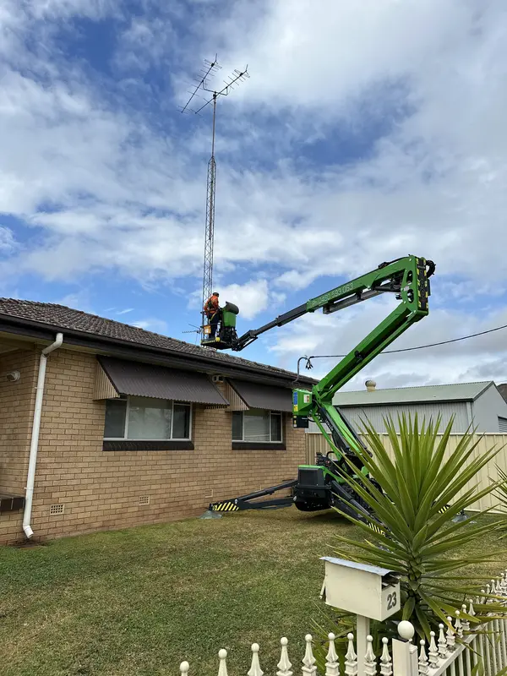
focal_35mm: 24
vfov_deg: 71.6
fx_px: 469
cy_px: 338
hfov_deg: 56.8
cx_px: 254
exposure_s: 1/6623
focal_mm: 6.86
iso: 80
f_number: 1.78
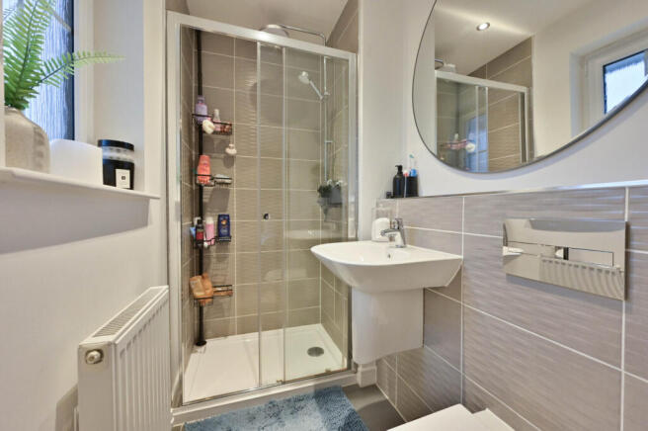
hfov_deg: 104.3
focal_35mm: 14
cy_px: 216
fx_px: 252
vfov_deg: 81.1
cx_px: 324
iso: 2500
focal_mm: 14
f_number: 11
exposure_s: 1/25
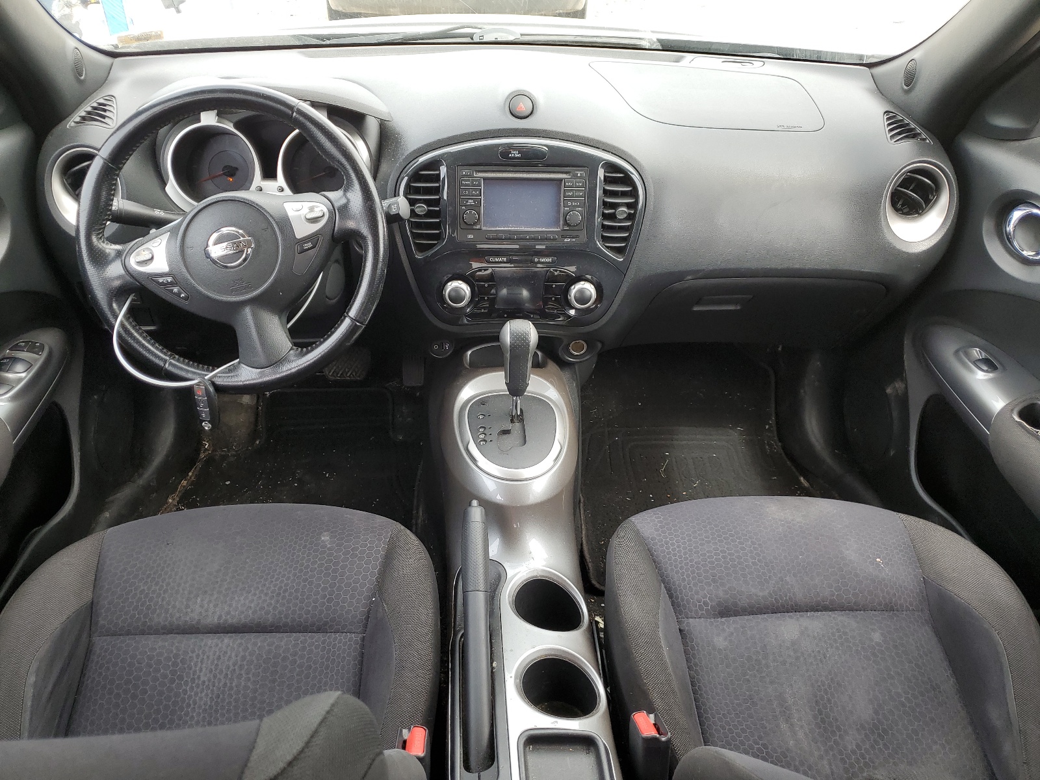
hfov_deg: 67.3
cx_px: 520
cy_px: 390
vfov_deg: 53.1
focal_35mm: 26
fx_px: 781
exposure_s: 1/217
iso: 50
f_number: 1.5
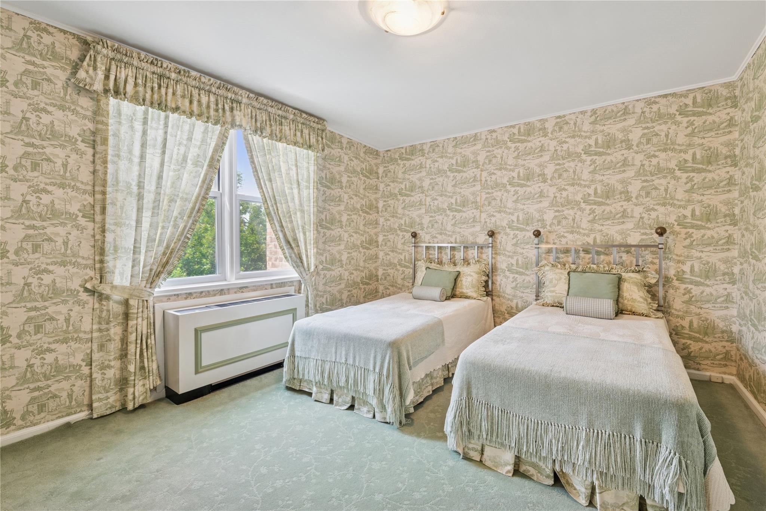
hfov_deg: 100.4
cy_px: 256
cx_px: 383
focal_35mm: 15
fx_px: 319
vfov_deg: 77.3
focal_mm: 15
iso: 640
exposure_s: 1/15
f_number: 14
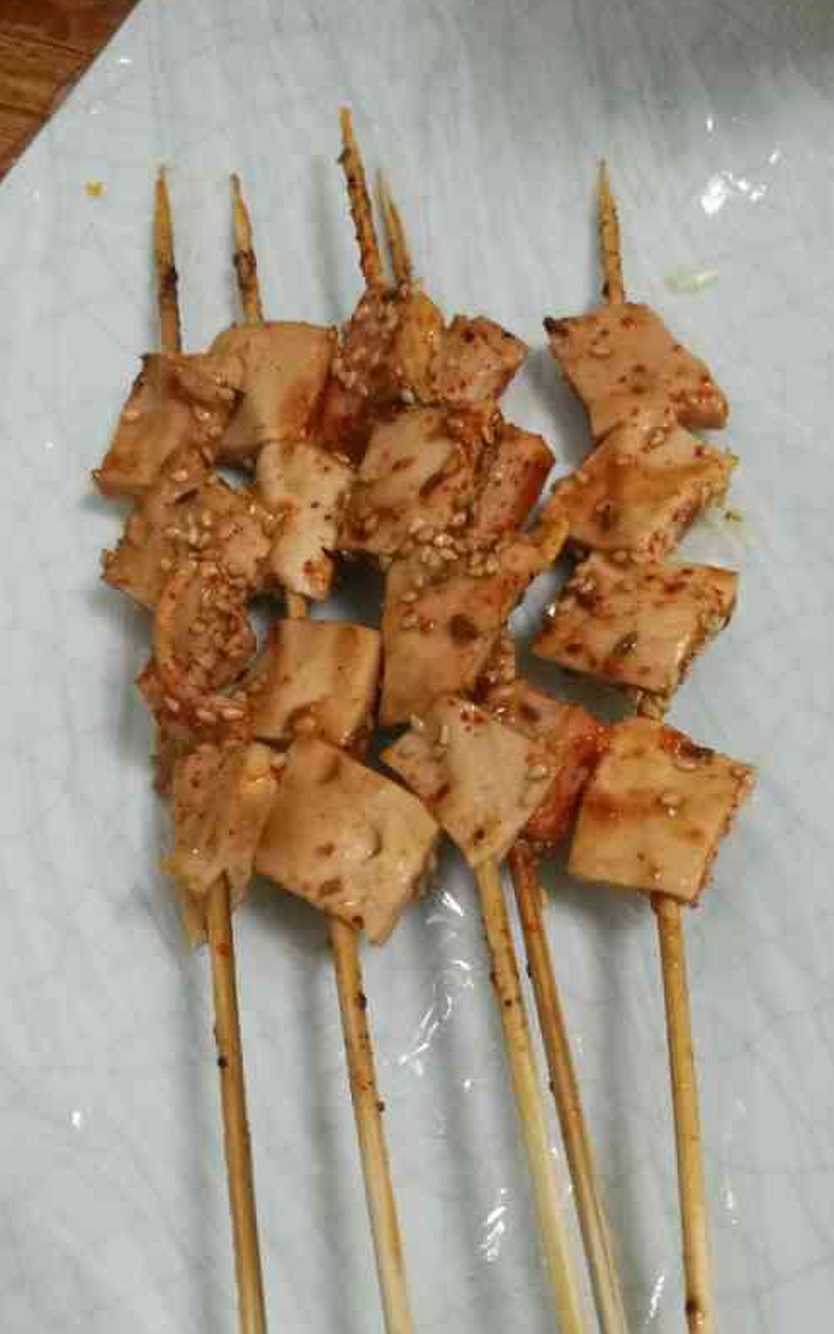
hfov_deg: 37.2
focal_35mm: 34
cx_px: 471
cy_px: 743
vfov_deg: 56.6
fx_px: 1236
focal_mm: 4.5
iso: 400
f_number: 2.2
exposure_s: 1/25
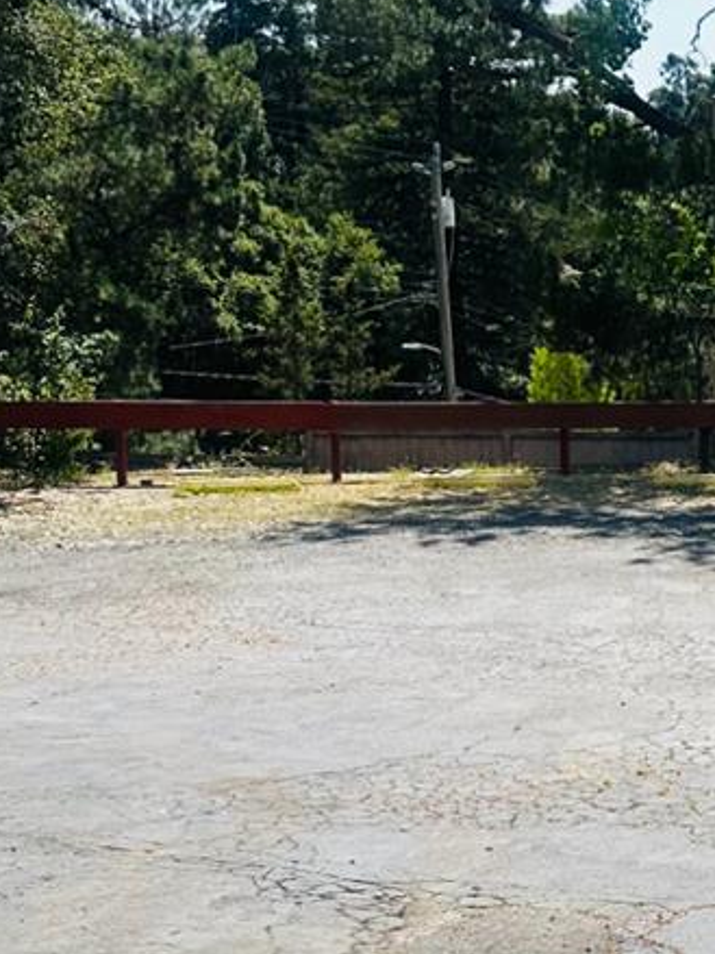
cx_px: 864
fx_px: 2259
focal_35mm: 82
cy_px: 691
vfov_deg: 23.6
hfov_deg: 17.2
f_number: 1.78
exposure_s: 1/4184
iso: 80
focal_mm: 6.86
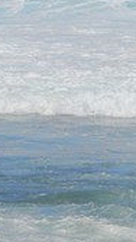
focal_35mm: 381
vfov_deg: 5.7
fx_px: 2441
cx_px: 192
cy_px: 104
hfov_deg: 3.2
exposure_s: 1/320
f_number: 16
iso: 200
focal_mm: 145
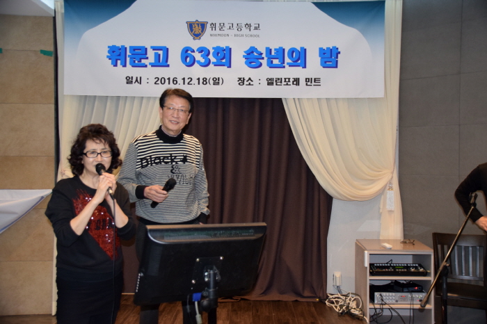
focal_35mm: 33
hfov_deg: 57.2
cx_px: 244
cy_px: 162
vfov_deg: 39.9
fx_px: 446
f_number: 3.8
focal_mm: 22
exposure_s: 1/60
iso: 1000
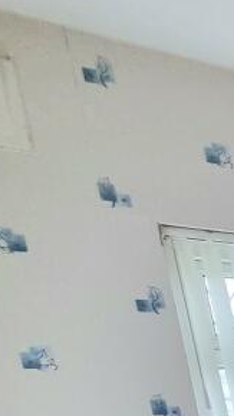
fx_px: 552
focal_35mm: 50
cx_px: 692
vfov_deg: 33.7
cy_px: 496
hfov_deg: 11.7
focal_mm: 2.2
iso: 400
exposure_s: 1/60.2
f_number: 2.2
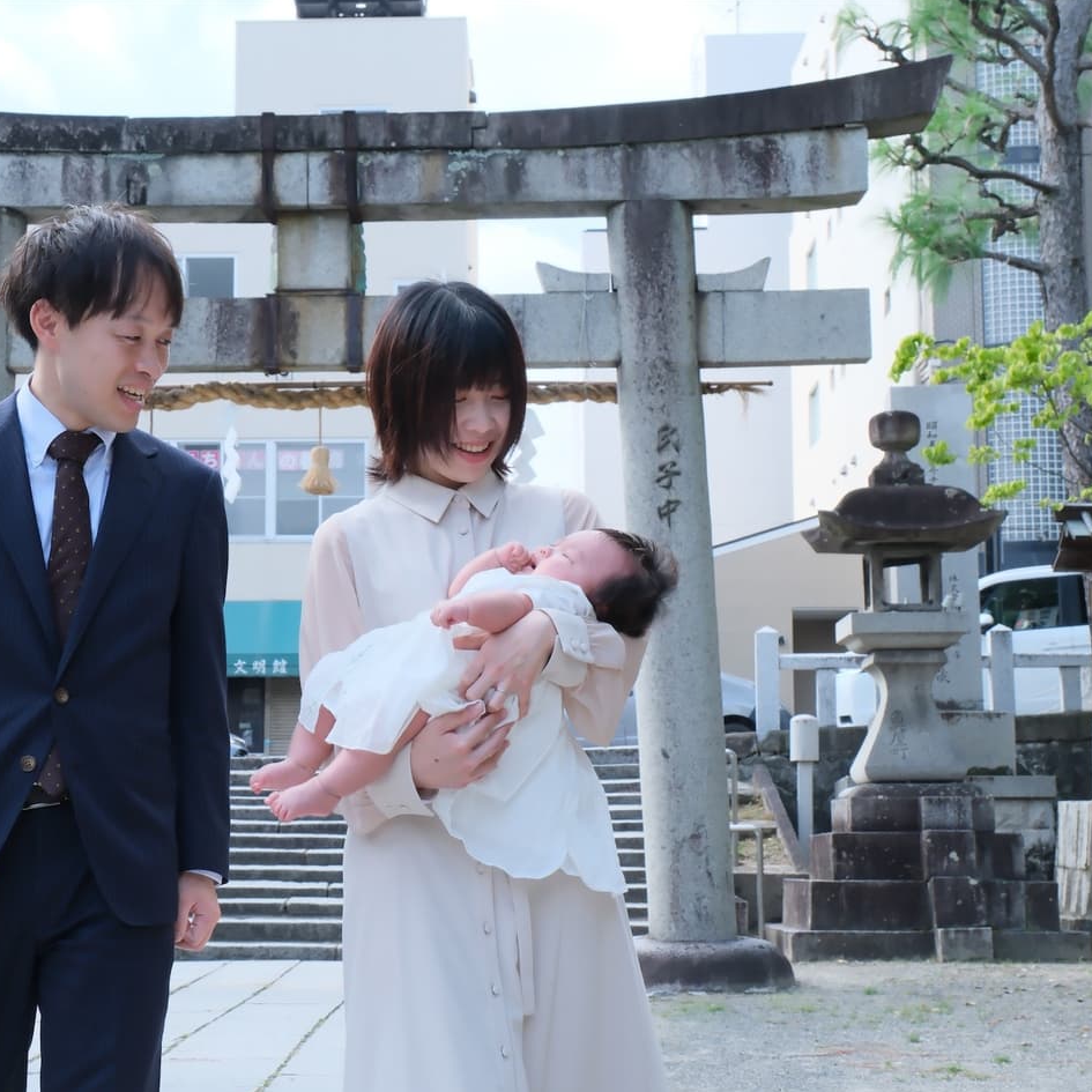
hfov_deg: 30.0
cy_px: 551
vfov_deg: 30.0
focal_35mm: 57
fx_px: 2034
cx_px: 448
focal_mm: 29.2
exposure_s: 1/250
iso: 800
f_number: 7.1
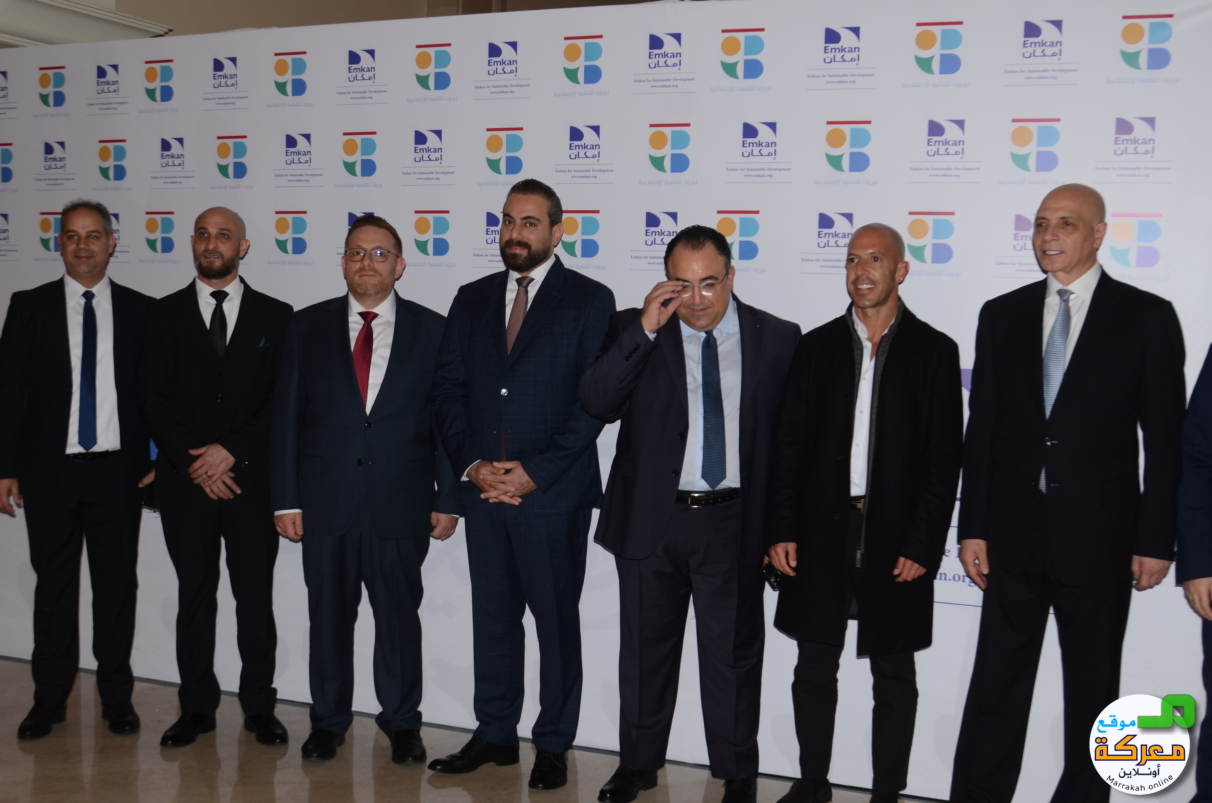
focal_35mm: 42
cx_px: 606
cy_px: 402
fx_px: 1411
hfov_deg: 46.5
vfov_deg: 31.8
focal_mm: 28
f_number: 4.5
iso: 250
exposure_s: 1/250
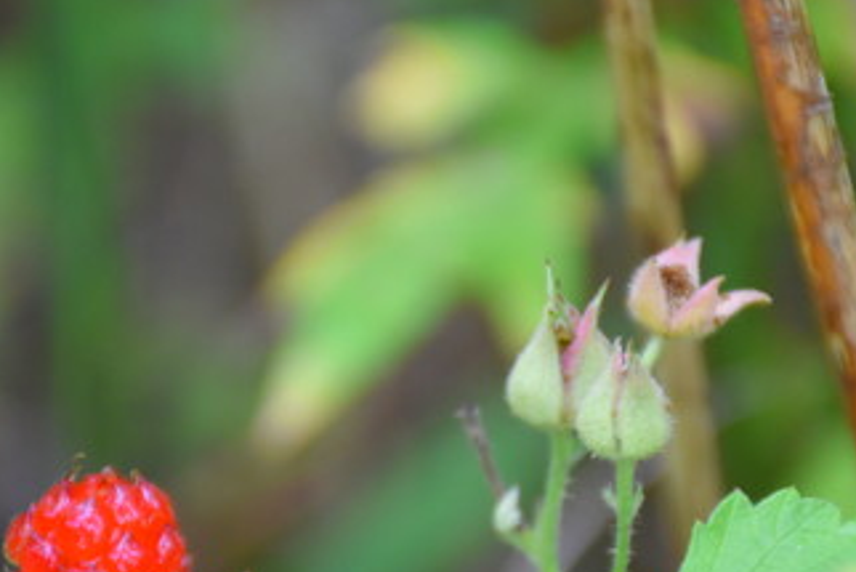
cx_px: 420
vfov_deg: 4.2
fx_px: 7755
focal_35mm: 326
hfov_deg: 6.3
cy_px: 392
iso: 2000
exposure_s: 1/125
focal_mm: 140
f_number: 6.3
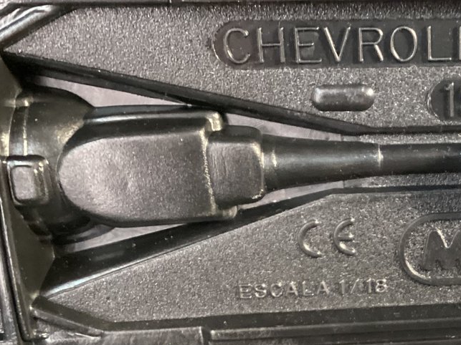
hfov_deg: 25.2
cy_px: 268
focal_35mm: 73
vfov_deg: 20.0
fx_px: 972
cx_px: 473
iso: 640
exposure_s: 1/30
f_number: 2.4
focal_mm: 3.3
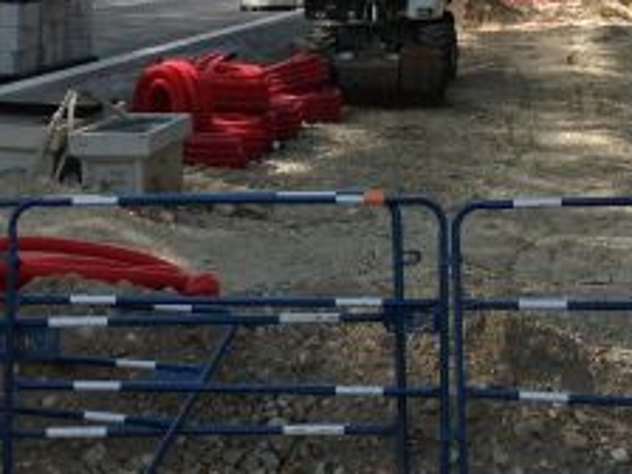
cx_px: 291
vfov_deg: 14.7
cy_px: 79
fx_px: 1826
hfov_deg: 19.6
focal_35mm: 100
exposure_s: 1/487
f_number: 2.4
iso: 50
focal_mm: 4.28
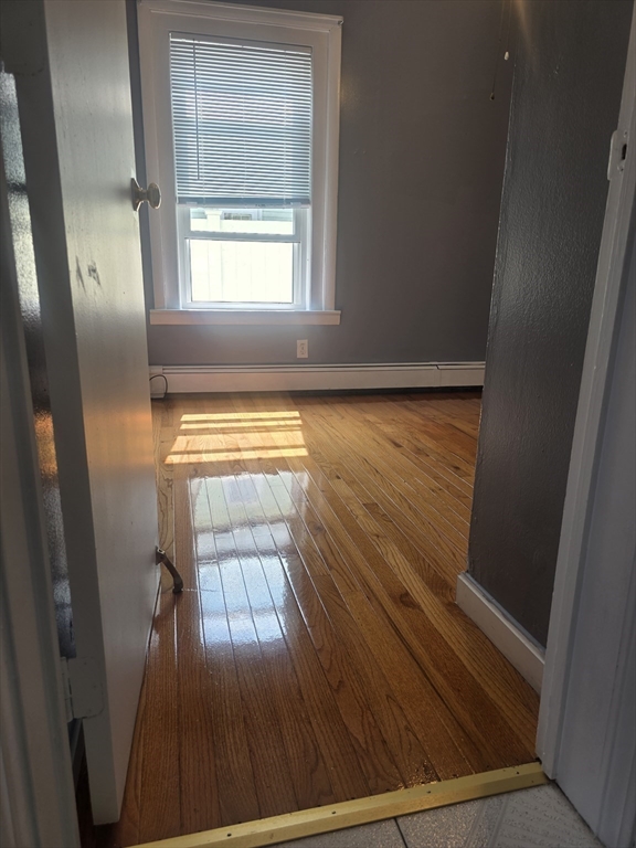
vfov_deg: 73.9
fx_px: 563
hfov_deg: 58.9
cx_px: 318
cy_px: 424
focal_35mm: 23
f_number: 1.7
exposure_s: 1/120
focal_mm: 6.3
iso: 32
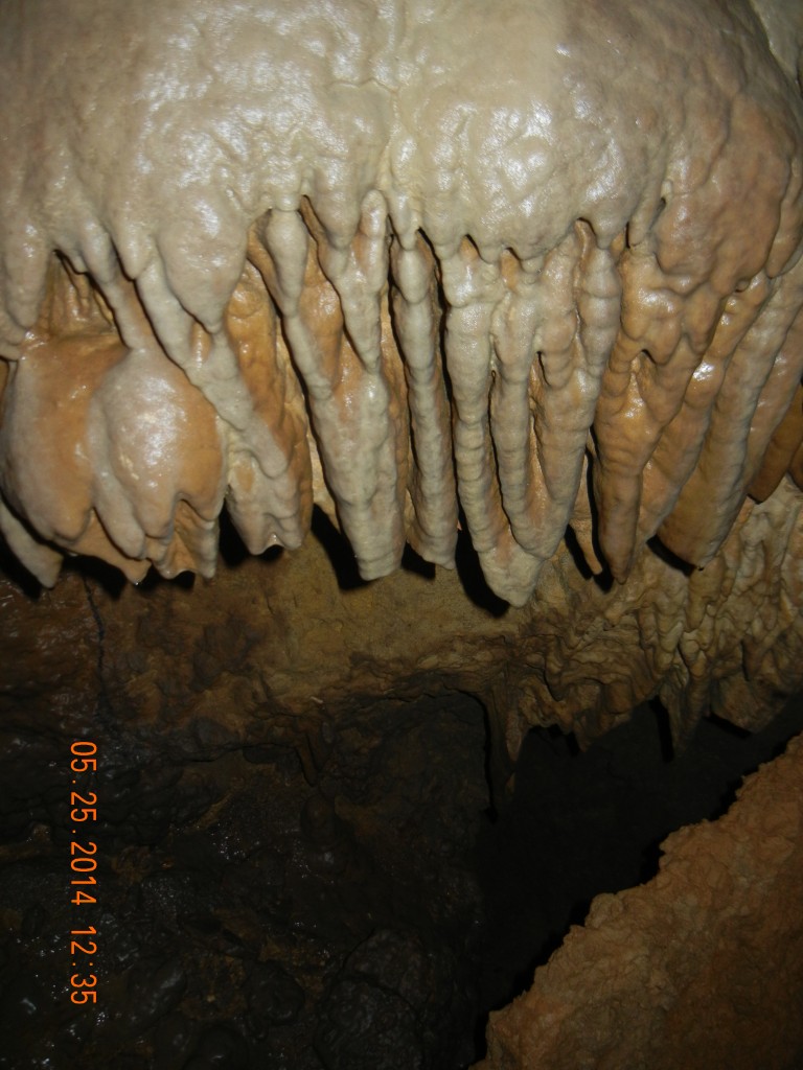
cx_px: 402
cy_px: 535
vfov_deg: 60.0
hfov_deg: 46.8
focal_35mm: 30
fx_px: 928
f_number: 3.5
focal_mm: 5.4
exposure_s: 1/30
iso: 200
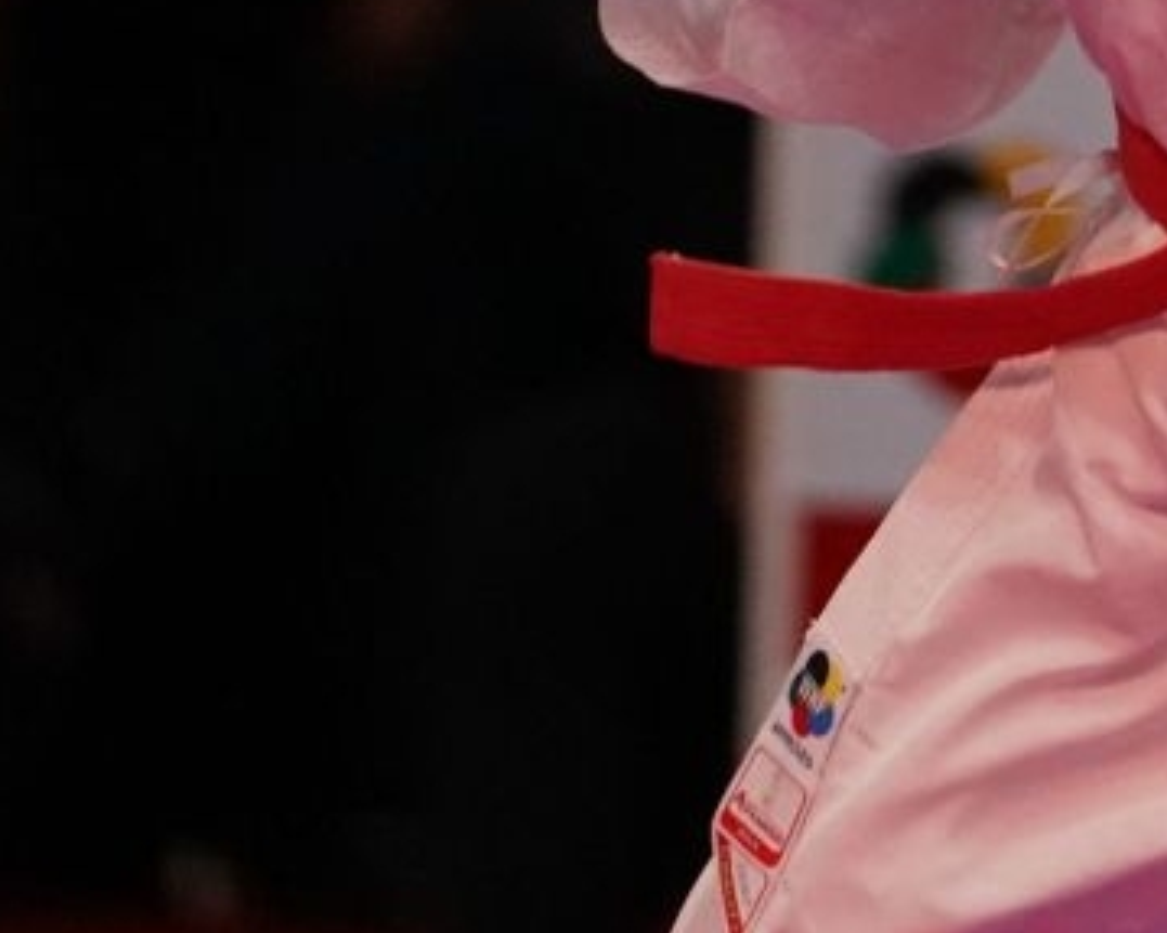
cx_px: 1635
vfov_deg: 1.6
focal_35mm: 941
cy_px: -644
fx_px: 32492
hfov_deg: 2.1
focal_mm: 200
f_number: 2.8
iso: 4000
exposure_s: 1/1000
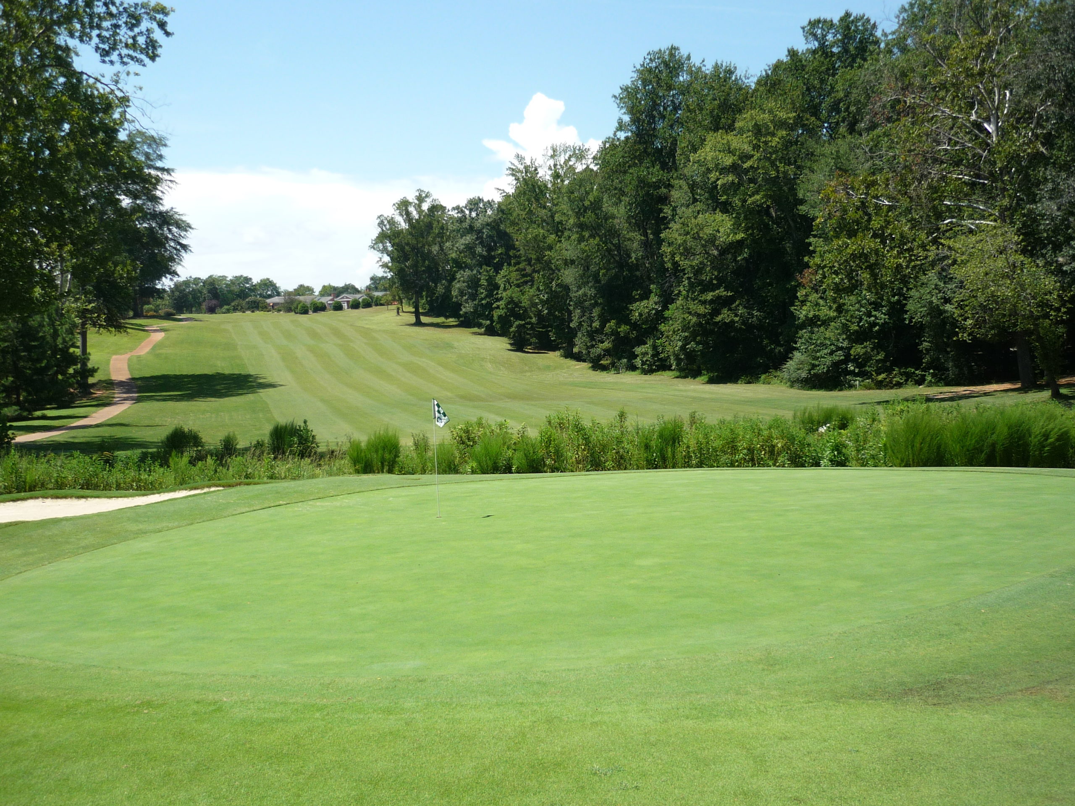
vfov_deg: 42.9
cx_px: 538
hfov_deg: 55.4
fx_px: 1025
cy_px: 403
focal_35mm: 33
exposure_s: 1/160
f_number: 8
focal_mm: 5.5
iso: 100
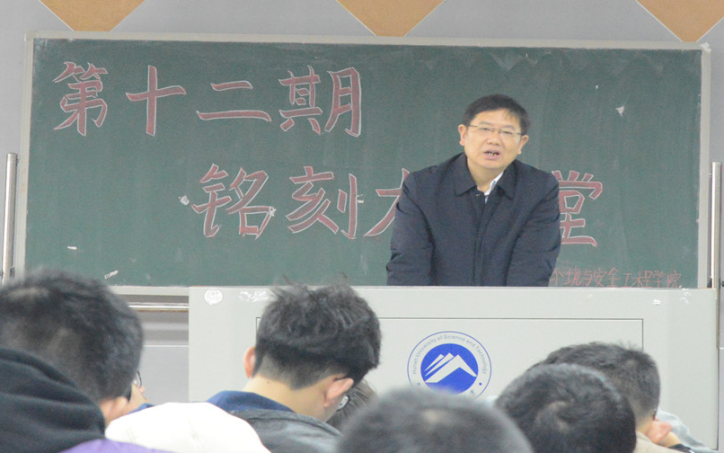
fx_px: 1668
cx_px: 361
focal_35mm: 85
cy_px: 214
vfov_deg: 15.5
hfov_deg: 24.5
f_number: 6.3
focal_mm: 55
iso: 3200
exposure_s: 1/13
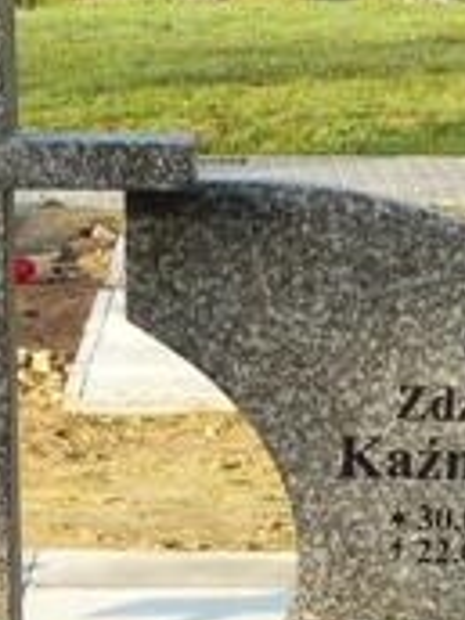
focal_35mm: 134
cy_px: 1078
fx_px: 2400
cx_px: 328
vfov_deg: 13.4
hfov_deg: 11.0
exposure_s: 1/160
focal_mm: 6
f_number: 4
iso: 100
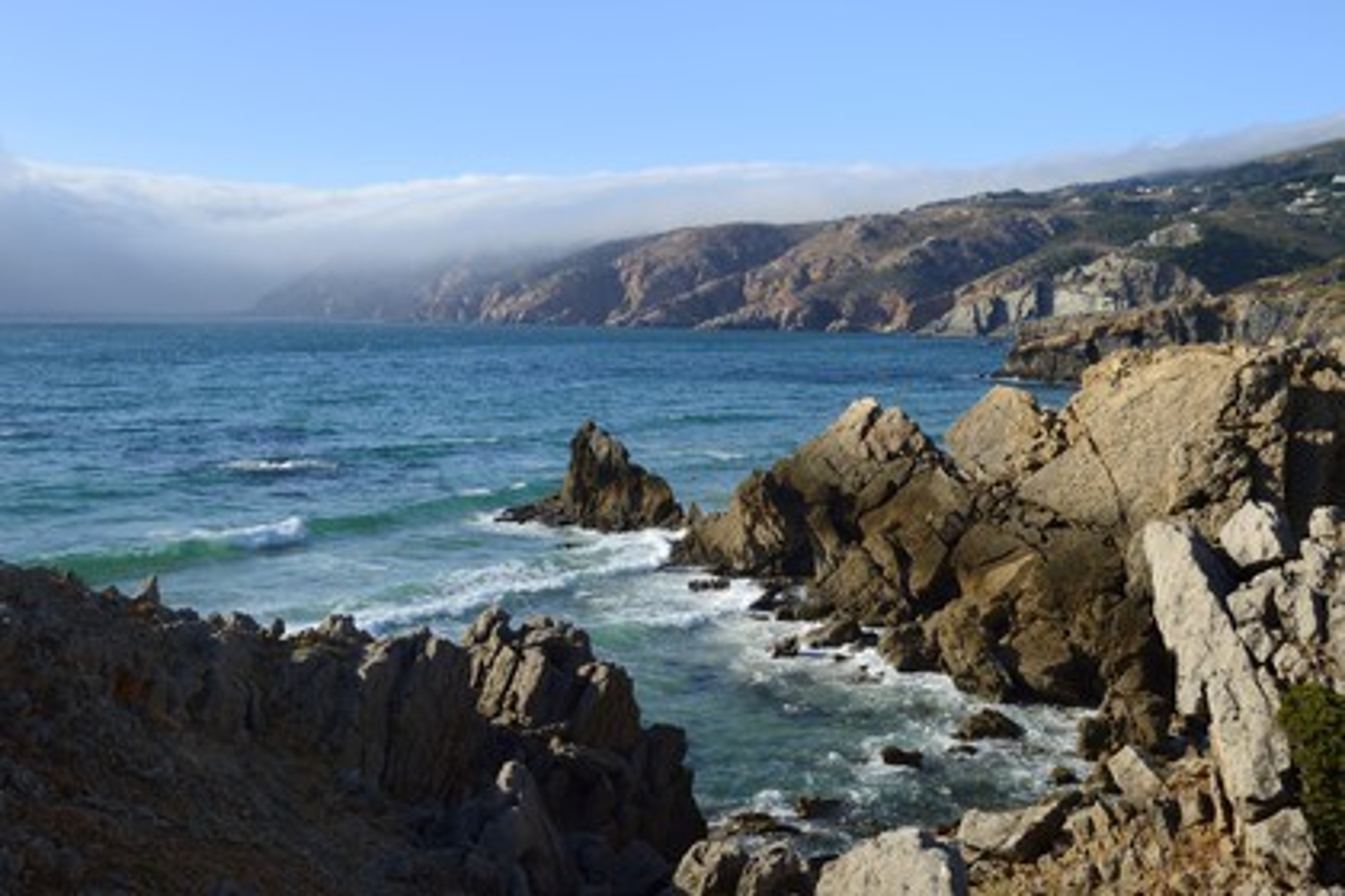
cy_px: 448
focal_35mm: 38
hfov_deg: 50.7
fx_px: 1420
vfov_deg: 35.1
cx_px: 672
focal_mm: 38
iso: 200
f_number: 11
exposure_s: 1/400
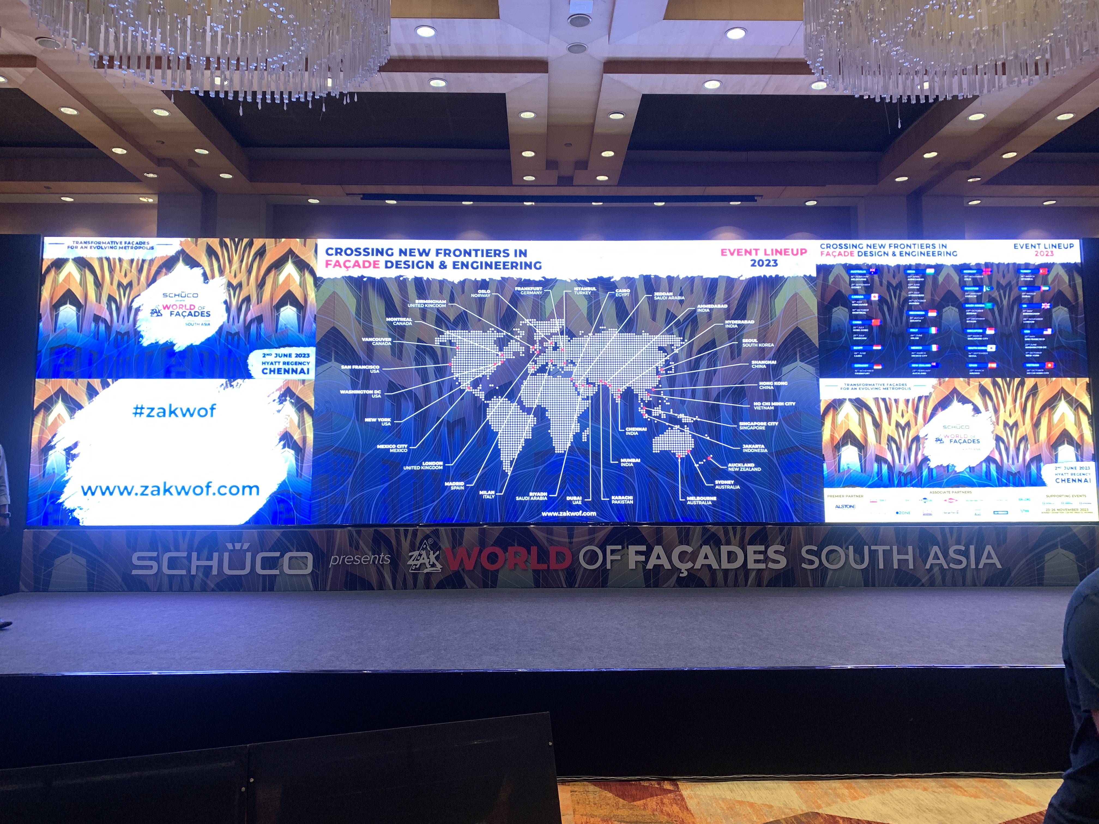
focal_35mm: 26
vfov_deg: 53.1
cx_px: 550
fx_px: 825
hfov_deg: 67.3
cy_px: 412
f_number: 1.8
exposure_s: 1/101
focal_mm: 4.25
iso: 64
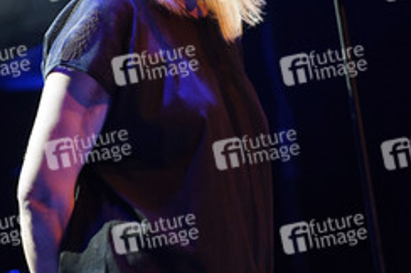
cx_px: 279
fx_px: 4219
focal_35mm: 370
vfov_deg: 3.7
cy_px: 24
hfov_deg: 5.6
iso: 2500
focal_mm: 200
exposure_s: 1/200
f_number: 2.8
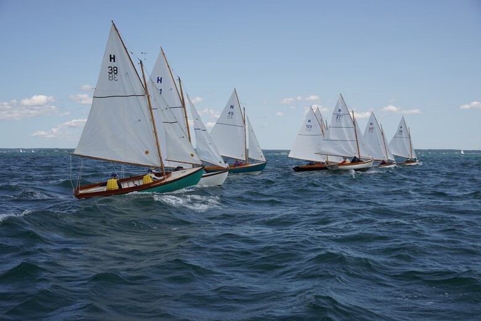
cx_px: 237
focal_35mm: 48
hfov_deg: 41.5
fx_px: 635
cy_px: 160
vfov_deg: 28.4
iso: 125
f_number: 4.5
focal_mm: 31
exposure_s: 1/1250
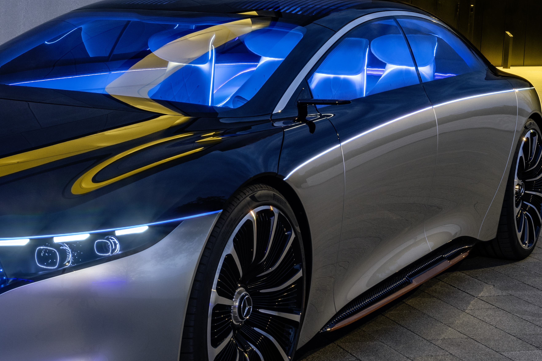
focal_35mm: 75
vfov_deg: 18.1
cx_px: 101
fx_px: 1129
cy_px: 84
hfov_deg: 26.4
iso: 100
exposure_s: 6
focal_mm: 32
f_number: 16
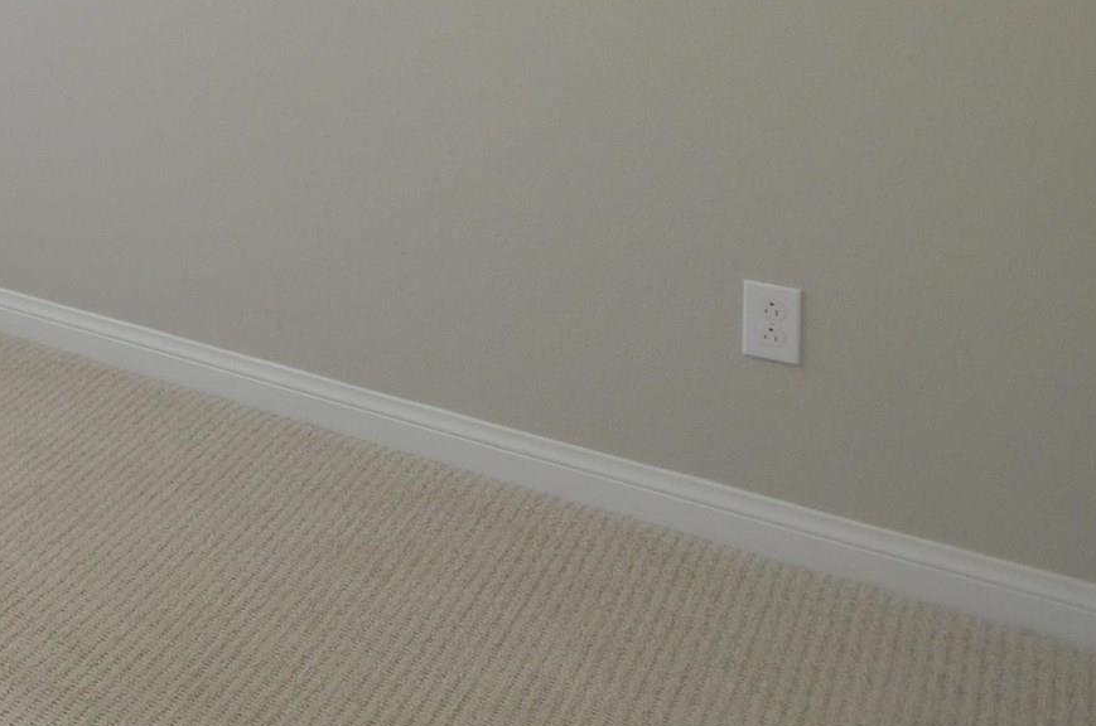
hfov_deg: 28.0
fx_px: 1611
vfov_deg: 22.5
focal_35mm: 53
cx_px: -467
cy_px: -245
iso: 400
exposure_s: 1/125
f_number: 5.6
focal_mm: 10
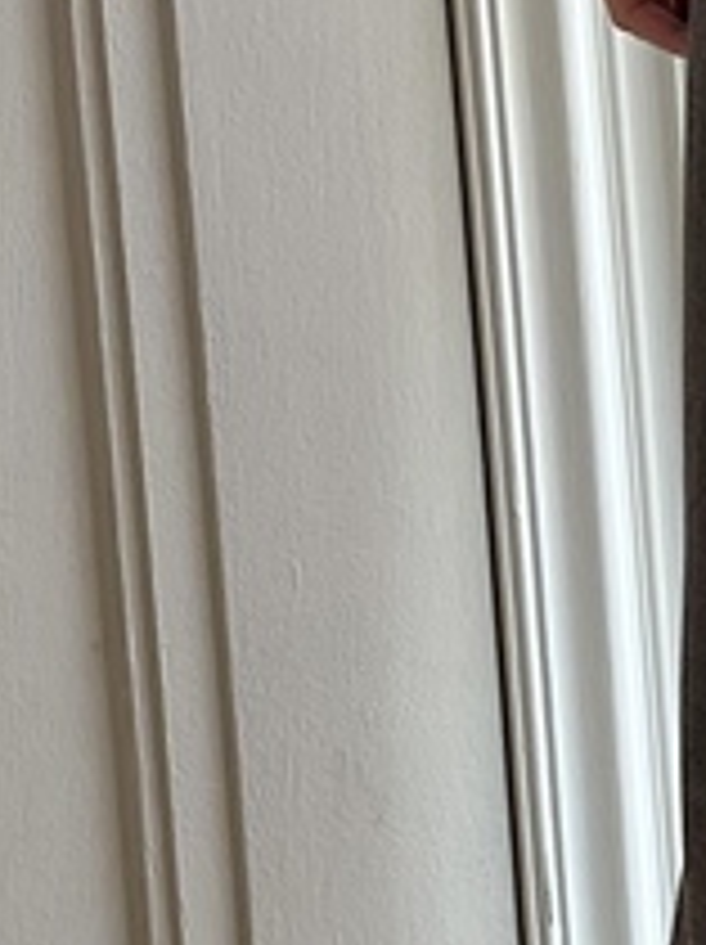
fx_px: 3379
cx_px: 1093
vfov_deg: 15.7
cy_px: 104
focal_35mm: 124
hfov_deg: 11.4
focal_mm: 5.1
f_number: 1.6
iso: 250
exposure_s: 1/60
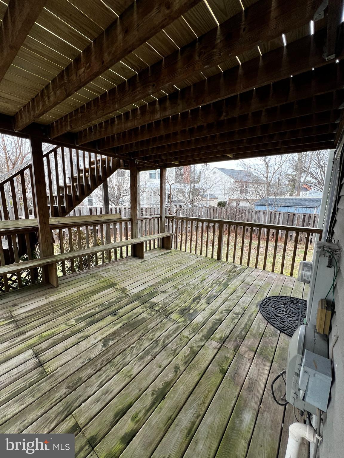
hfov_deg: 89.9
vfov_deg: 106.2
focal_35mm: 13
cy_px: 229
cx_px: 172
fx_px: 172
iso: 64
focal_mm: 1.57
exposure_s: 1/99
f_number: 1.8
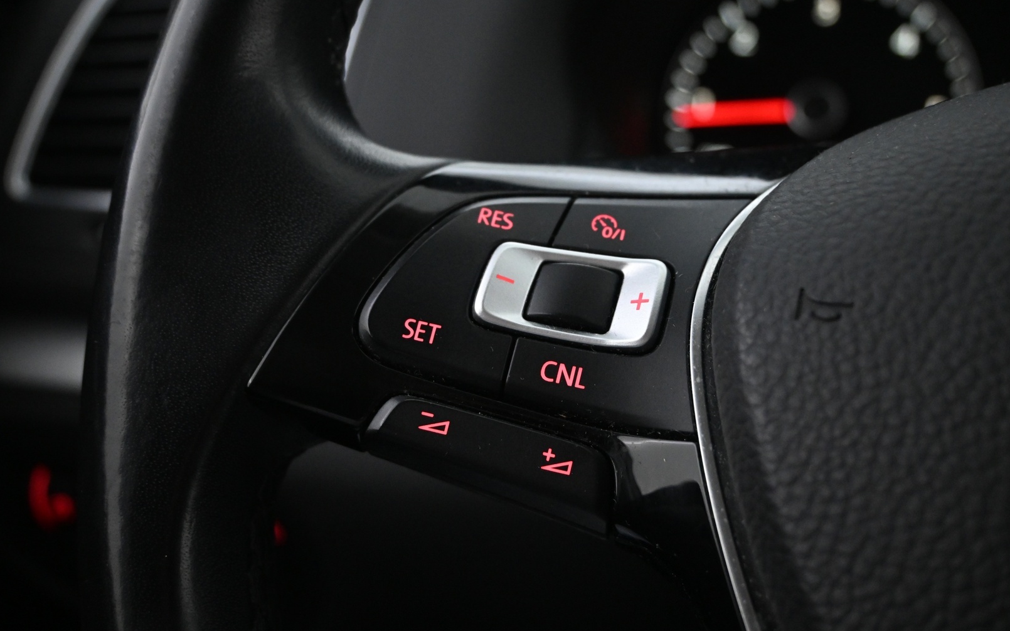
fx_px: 1101
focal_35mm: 40
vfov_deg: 32.0
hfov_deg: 49.3
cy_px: 321
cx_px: 506
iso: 3200
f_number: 4.5
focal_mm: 26
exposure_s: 1/40
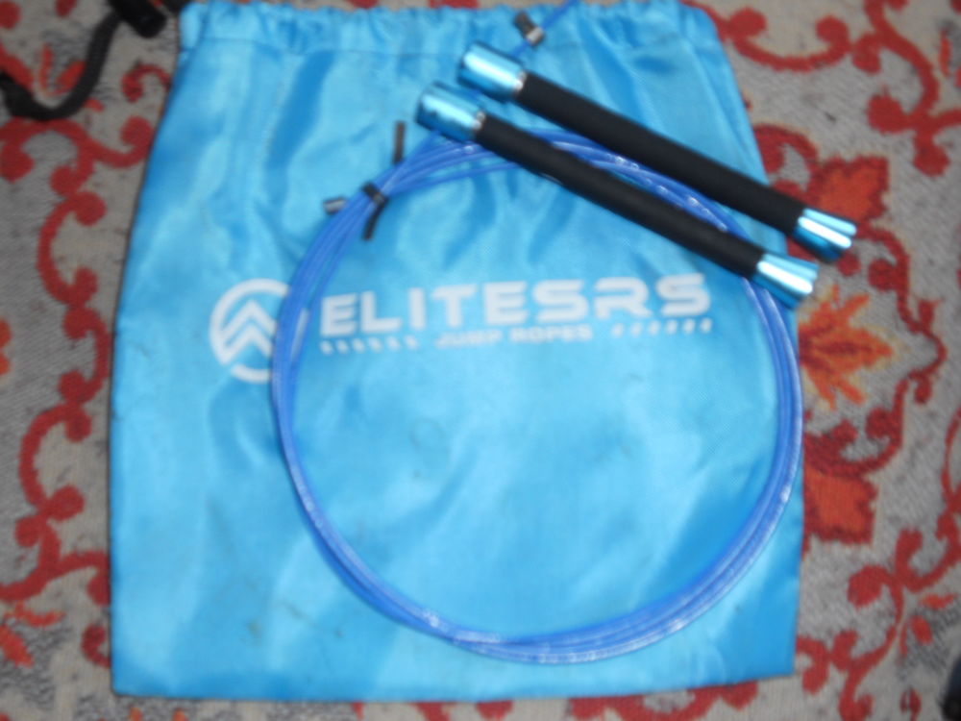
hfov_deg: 41.2
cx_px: 480
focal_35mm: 46
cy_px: 360
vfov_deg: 31.5
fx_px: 1277
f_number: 4.3
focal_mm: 8.2
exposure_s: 1/30
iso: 80
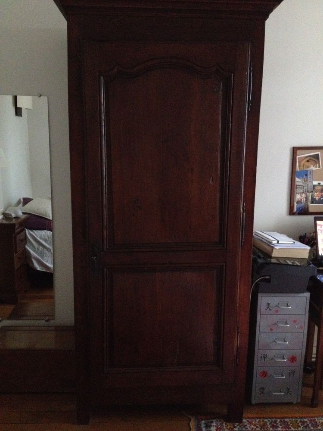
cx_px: 162
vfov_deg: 52.6
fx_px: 435
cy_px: 216
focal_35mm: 35
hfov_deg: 40.7
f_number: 2.4
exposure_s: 1/15
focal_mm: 4.28
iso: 800
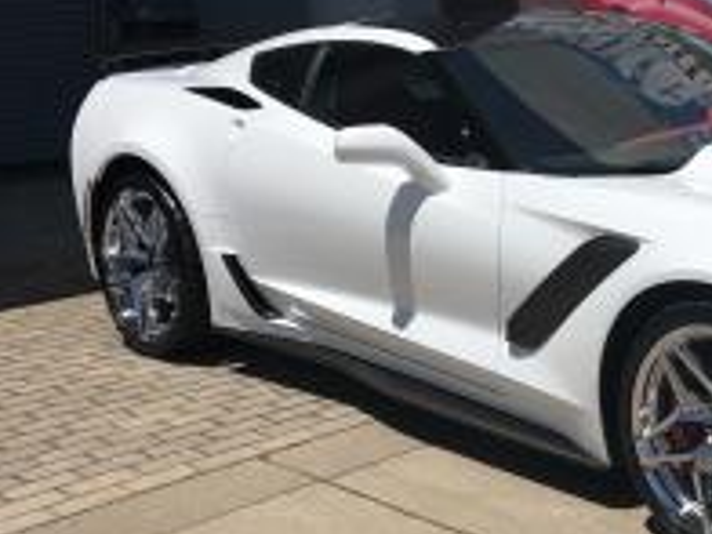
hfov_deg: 25.3
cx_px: 766
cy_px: 156
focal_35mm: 72
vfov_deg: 20.3
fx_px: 1481
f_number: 1.8
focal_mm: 3.99
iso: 20
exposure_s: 1/4049
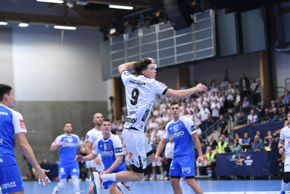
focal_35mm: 92
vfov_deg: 14.9
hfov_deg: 22.1
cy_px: 97
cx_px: 145
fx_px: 741
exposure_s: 1/640
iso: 3200
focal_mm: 92
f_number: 2.8
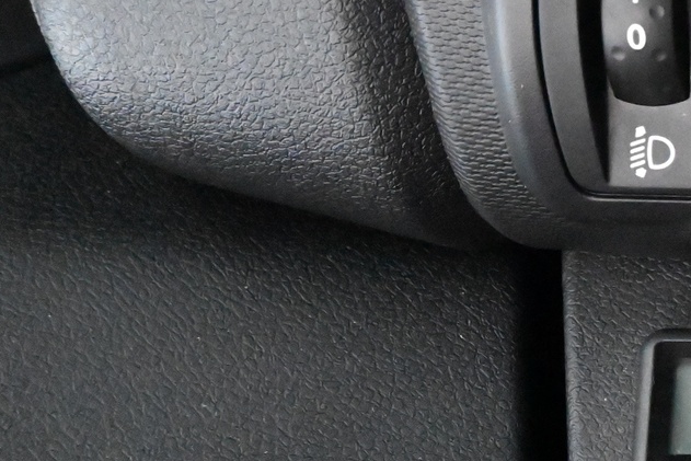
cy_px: 232
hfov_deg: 23.1
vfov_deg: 17.3
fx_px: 1515
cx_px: 878
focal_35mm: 79
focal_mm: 20.5
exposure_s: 1/30
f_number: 7.1
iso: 20000
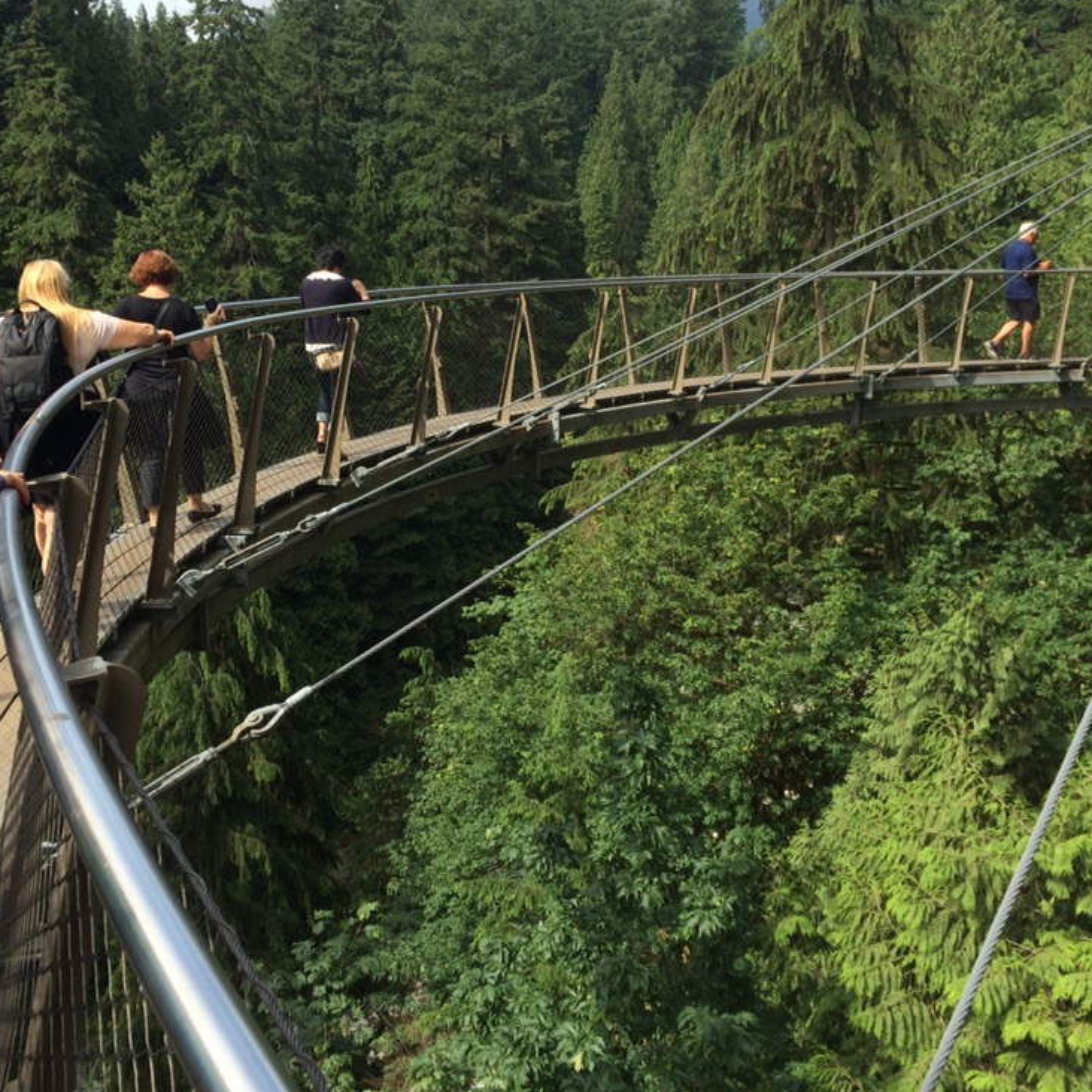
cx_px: 543
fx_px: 1249
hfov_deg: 47.2
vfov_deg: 47.1
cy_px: 461
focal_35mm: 35
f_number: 2.2
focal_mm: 4.15
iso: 32
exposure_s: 1/707
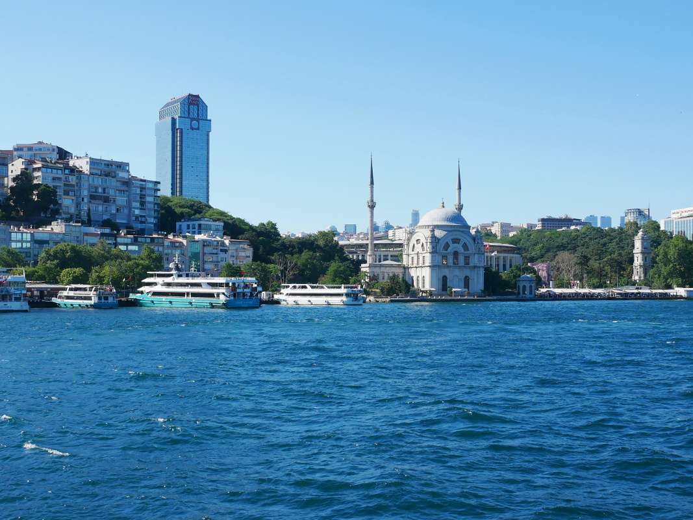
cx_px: 346
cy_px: 260
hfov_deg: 60.0
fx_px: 601
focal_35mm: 30
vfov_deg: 46.8
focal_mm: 15
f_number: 8
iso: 200
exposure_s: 1/400
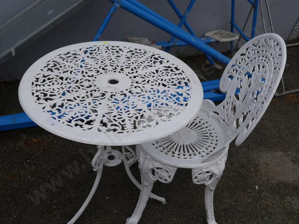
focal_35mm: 44
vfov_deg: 32.9
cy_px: 112
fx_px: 380
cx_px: 150
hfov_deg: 42.9
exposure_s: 1/250
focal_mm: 22
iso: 200
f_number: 7.1
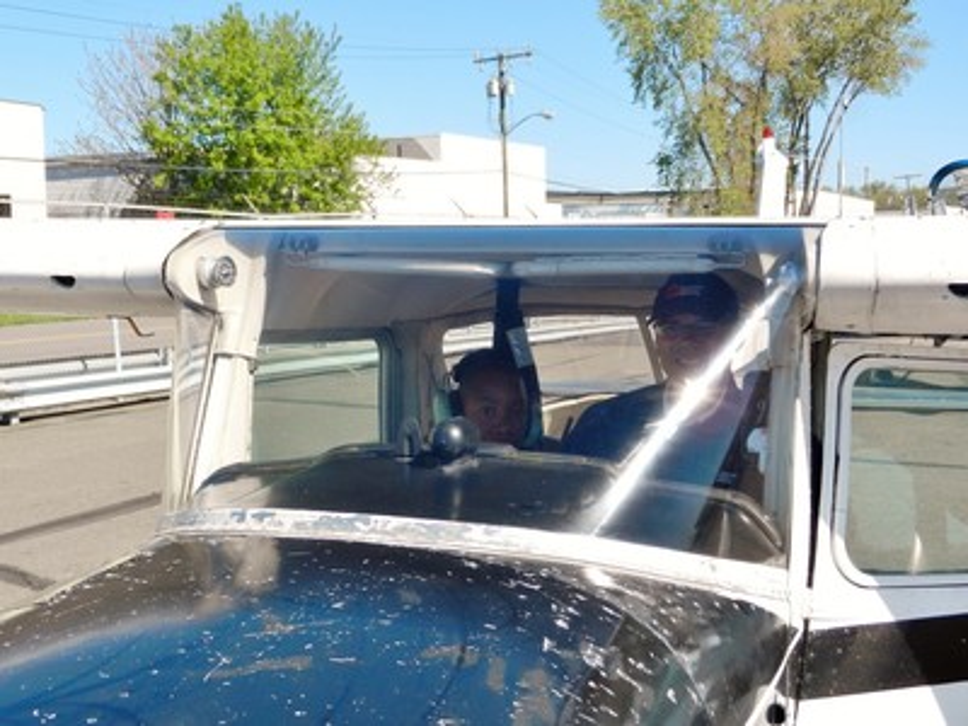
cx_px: 484
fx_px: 1258
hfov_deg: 42.1
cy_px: 363
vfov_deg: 32.2
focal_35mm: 45
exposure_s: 1/1000
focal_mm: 8.2
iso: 160
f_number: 4.2
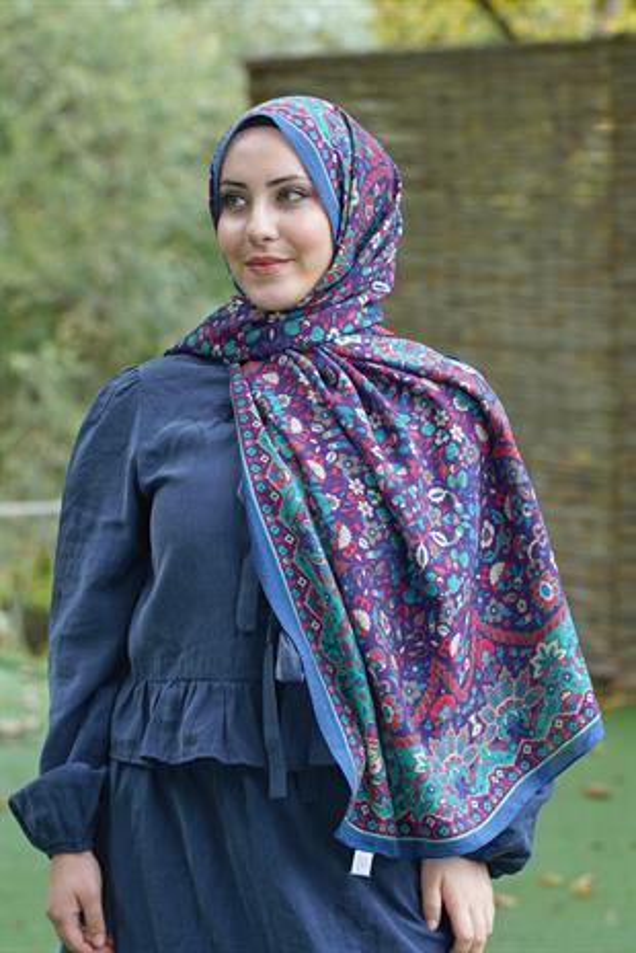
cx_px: 318
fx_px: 2328
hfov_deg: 15.6
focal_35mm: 88
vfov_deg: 23.1
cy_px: 476
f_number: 5
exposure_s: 1/100
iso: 200
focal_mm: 88
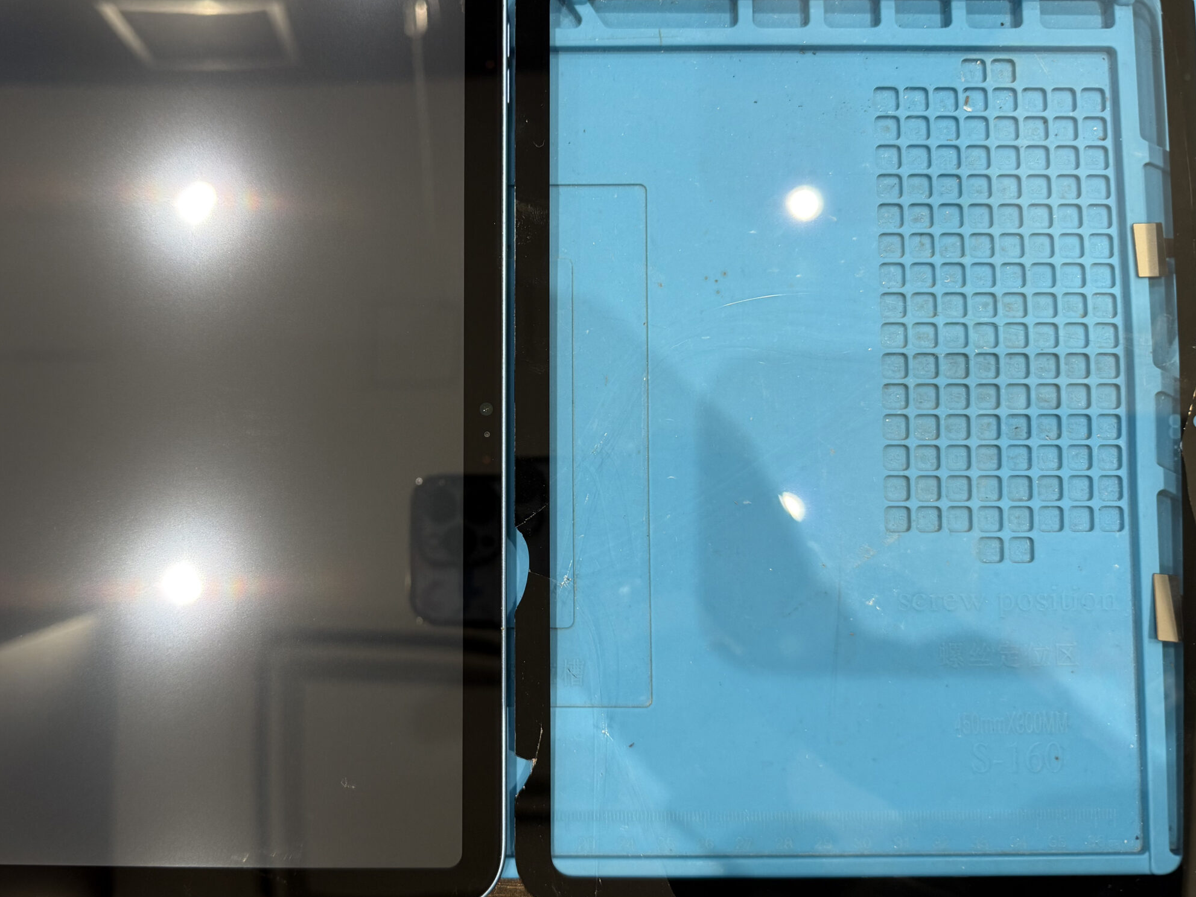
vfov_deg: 45.4
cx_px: 487
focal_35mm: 31
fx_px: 1071
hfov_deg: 58.0
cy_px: 427
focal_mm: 6.76
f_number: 1.78
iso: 160
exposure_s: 1/120
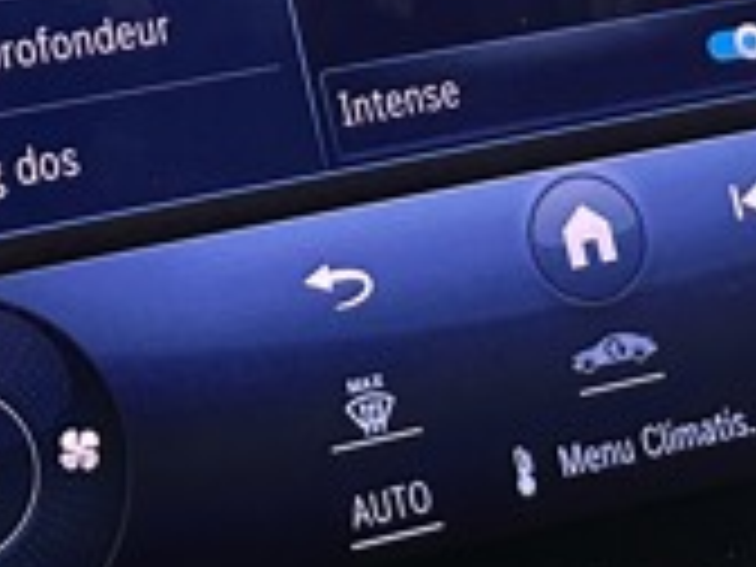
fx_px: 2490
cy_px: -108
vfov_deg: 12.7
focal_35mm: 114
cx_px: 364
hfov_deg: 17.3
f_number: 1.78
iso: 500
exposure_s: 1/54
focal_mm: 6.86
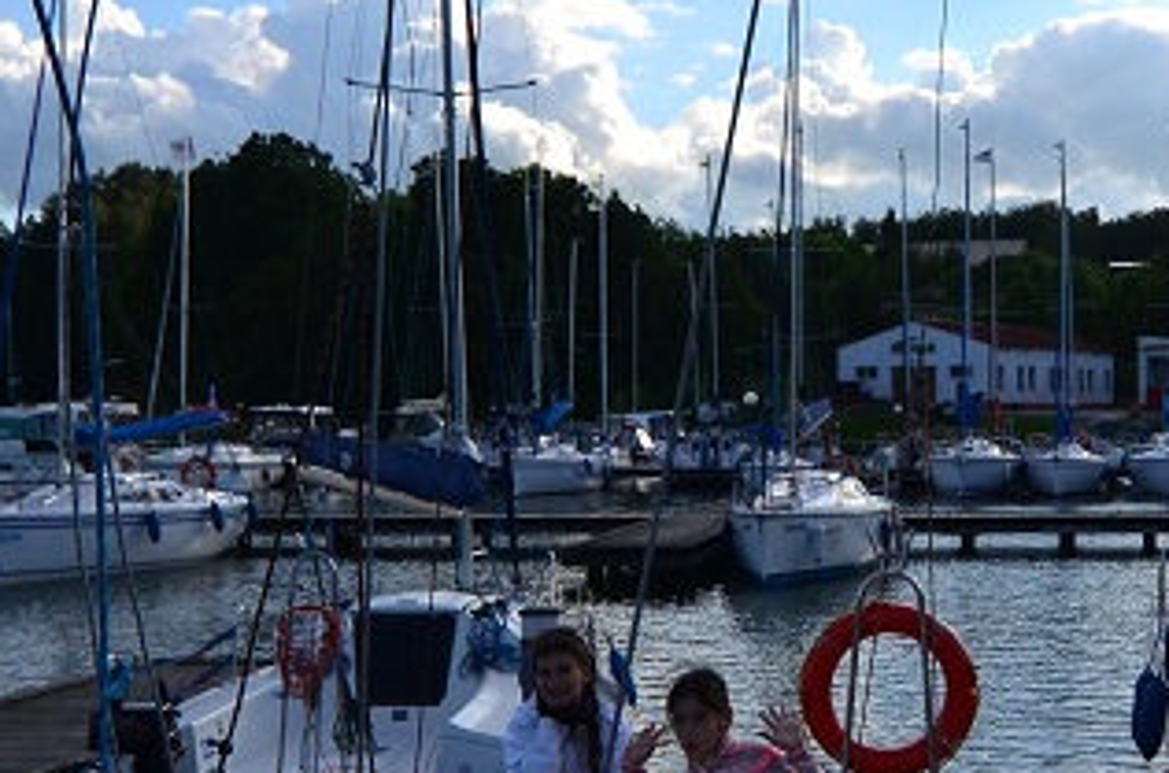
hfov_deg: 34.5
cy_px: 385
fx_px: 1846
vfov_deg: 23.7
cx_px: 866
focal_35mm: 57
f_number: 4
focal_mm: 12
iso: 400
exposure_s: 1/8000
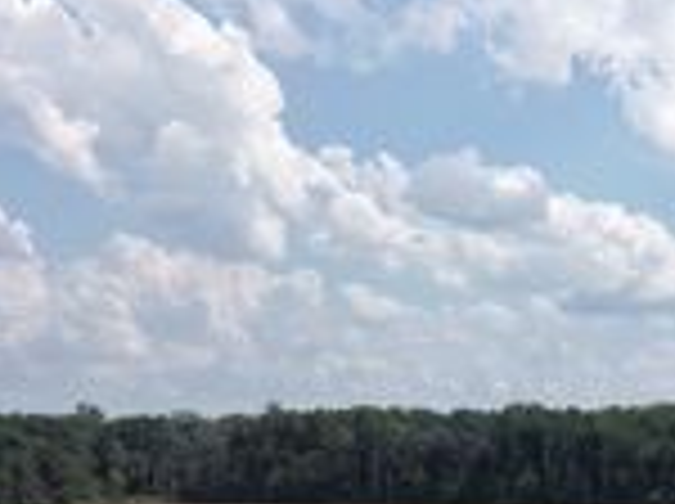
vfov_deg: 19.2
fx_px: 1343
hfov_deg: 26.7
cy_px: 709
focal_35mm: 69
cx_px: 673
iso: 180
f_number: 1.8
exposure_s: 1/5000
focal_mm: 8.67
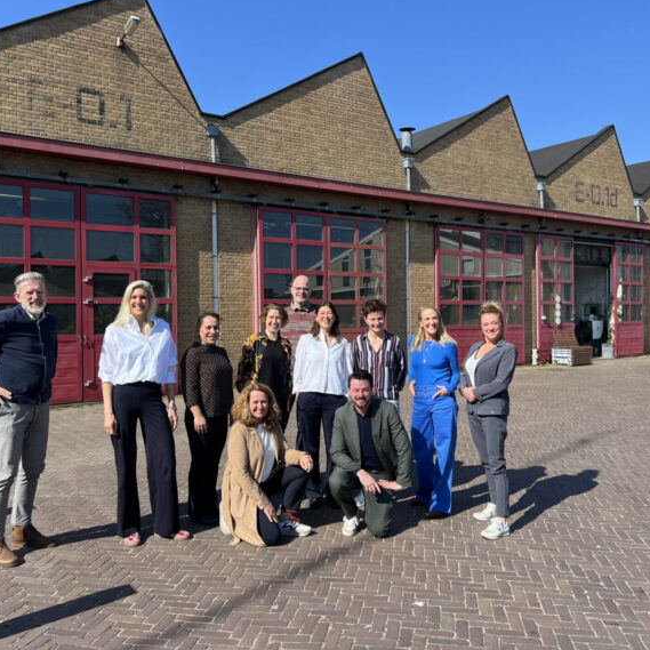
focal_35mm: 31
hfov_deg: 52.5
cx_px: 323
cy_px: 322
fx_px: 659
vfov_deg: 52.5
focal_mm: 5.7
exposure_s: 1/2571
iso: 50
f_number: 1.5
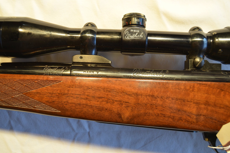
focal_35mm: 37
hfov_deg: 51.9
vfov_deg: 35.9
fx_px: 236
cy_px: 77
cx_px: 112
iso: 400
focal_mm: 24
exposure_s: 1/80
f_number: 4.5
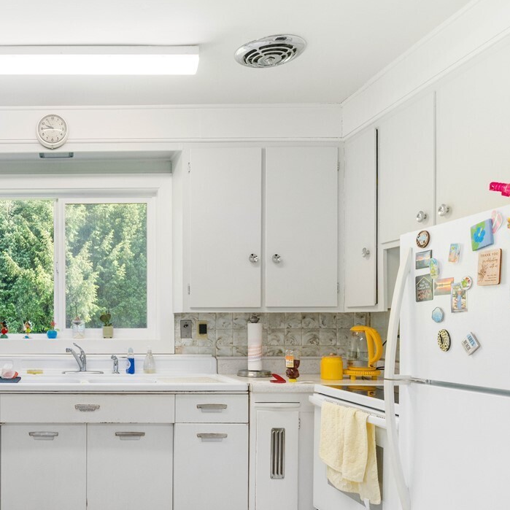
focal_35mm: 33
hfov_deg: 45.0
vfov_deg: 48.9
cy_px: 340
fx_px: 550
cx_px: 47
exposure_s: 1/8
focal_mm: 16
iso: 1000
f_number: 9
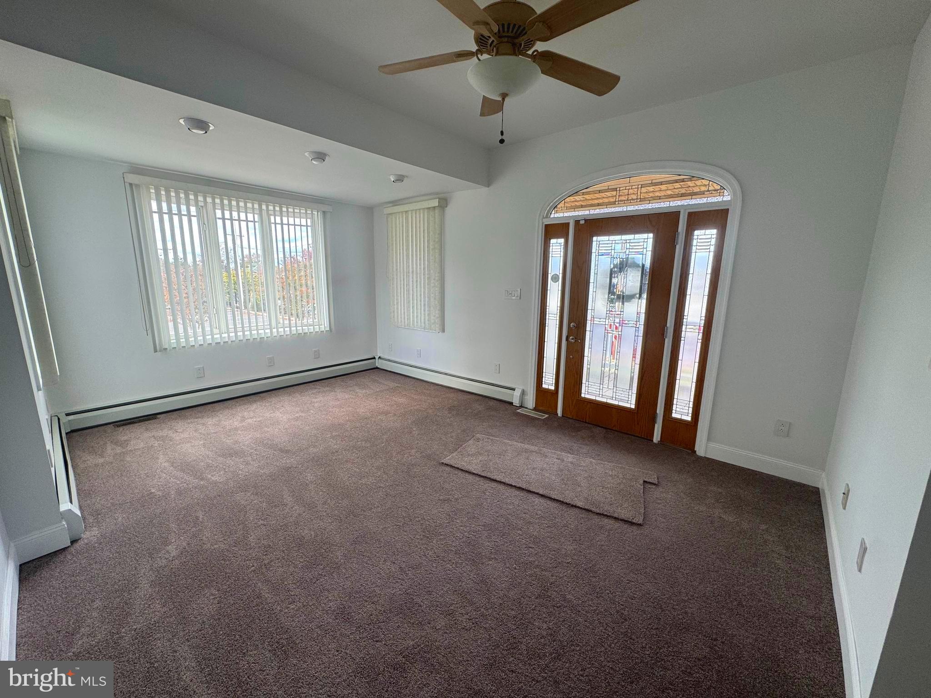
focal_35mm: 14
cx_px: 466
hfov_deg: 102.1
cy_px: 349
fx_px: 377
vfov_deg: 85.7
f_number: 2.2
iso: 64
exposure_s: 1/99
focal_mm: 2.22
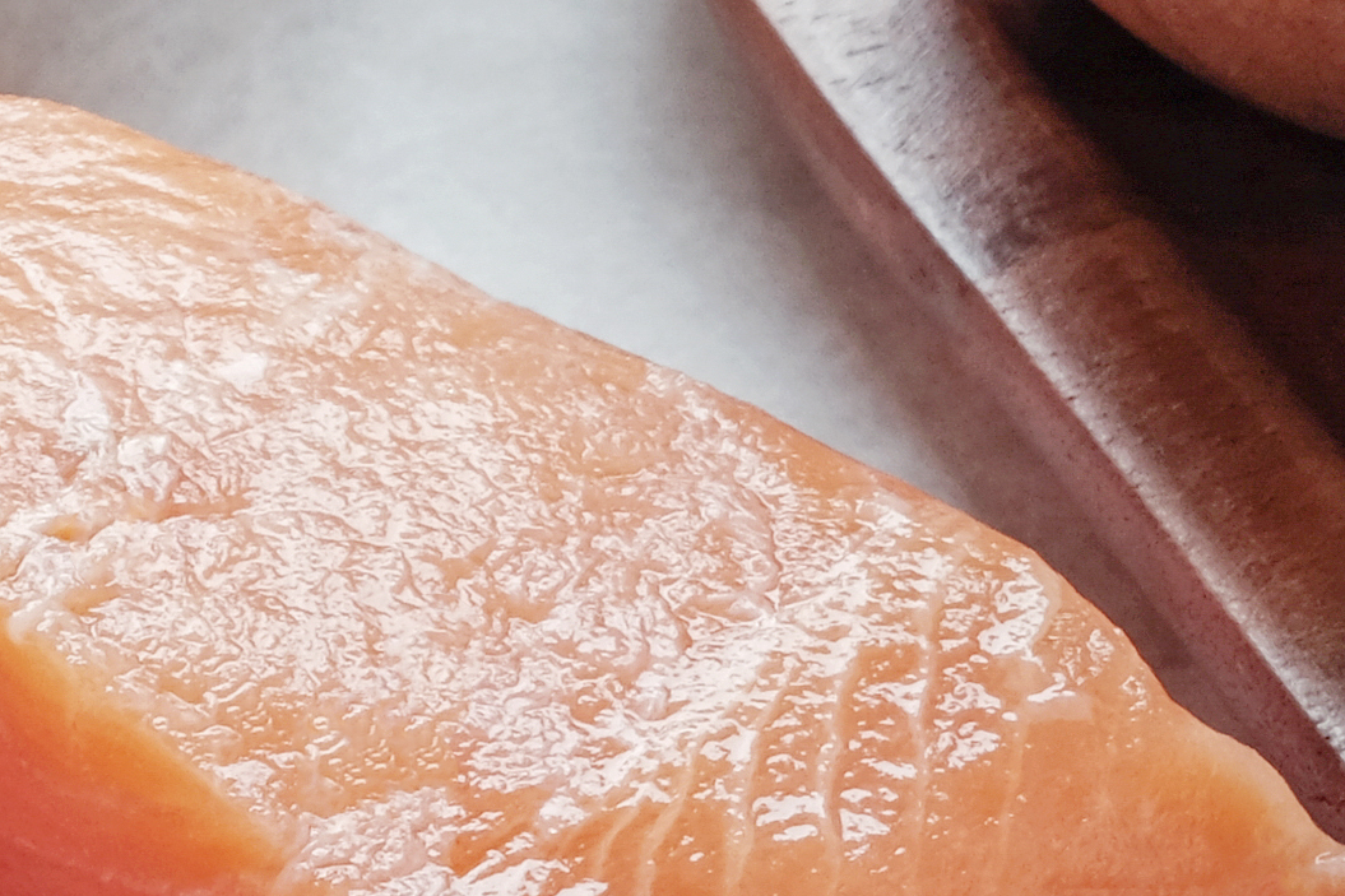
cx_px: 1985
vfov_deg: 4.7
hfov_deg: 7.0
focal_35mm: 290
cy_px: 619
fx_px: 10832
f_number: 8
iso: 400
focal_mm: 34.3
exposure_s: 1/60
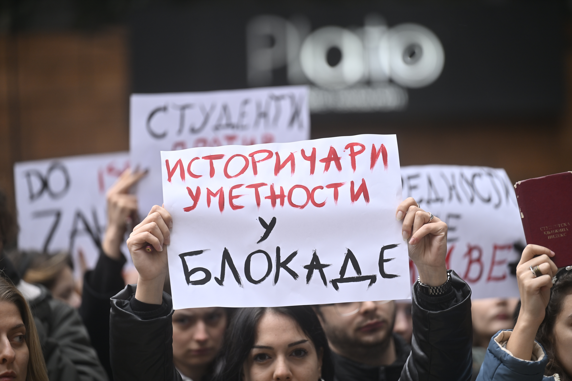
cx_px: 286
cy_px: 190
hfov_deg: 10.3
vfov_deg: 6.9
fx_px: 3178
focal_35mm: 200
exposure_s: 1/250
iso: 320
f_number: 2.8
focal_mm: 200
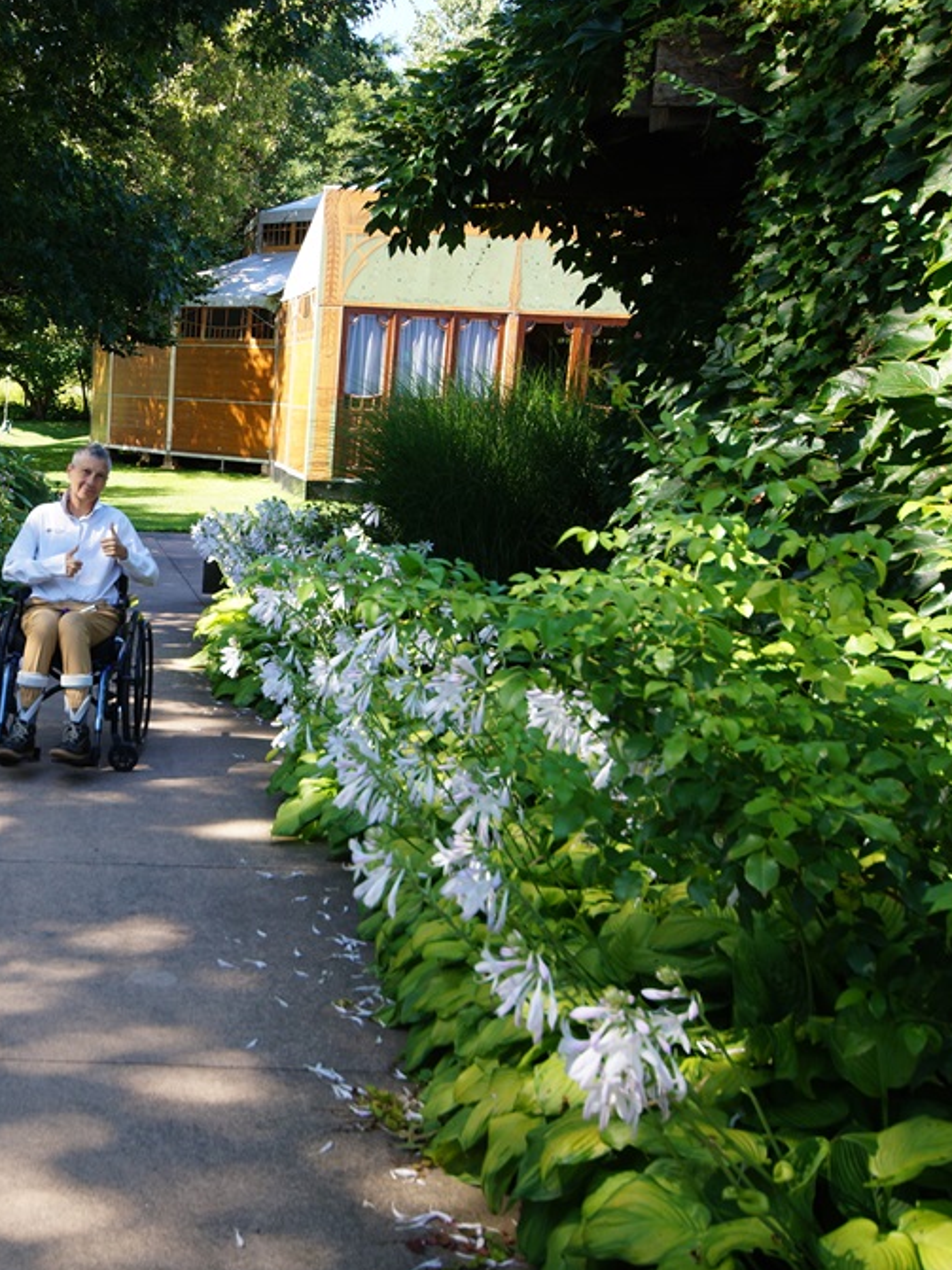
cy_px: 638
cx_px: 74
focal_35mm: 44
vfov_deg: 43.0
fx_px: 1614
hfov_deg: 31.2
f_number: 5.6
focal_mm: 20
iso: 125
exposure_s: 1/60
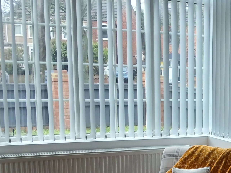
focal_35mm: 83
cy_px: 193
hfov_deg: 21.3
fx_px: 554
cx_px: 301
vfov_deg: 17.2
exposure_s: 1/50
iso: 80
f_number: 1.8
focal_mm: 3.98
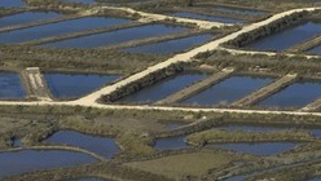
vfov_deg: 3.2
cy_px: -94
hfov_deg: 5.3
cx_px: 927
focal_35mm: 384
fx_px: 3271
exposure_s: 1/750
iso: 100
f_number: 5
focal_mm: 38
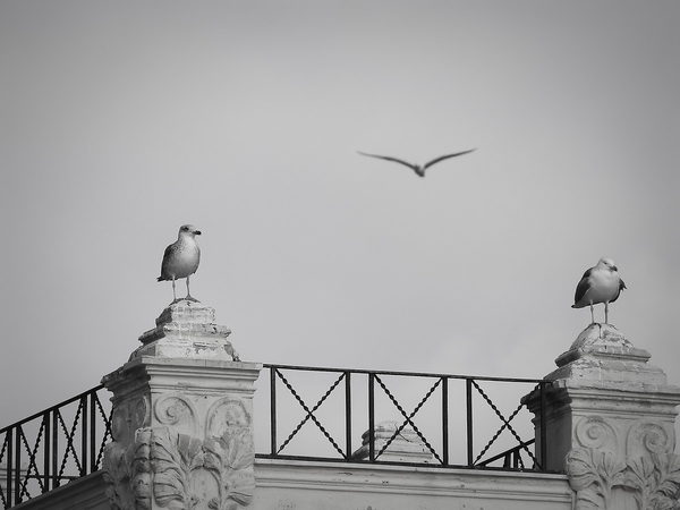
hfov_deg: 1.8
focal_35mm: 1100
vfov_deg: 1.4
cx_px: 340
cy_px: 255
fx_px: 21609
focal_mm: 198
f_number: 5.6
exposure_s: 1/640
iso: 100
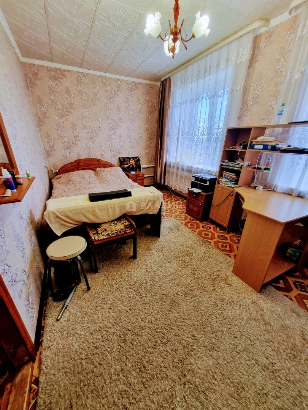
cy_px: 205
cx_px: 154
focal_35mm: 13
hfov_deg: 89.9
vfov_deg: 106.2
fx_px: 154
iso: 64
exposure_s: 1/50
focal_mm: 1.74
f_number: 2.2
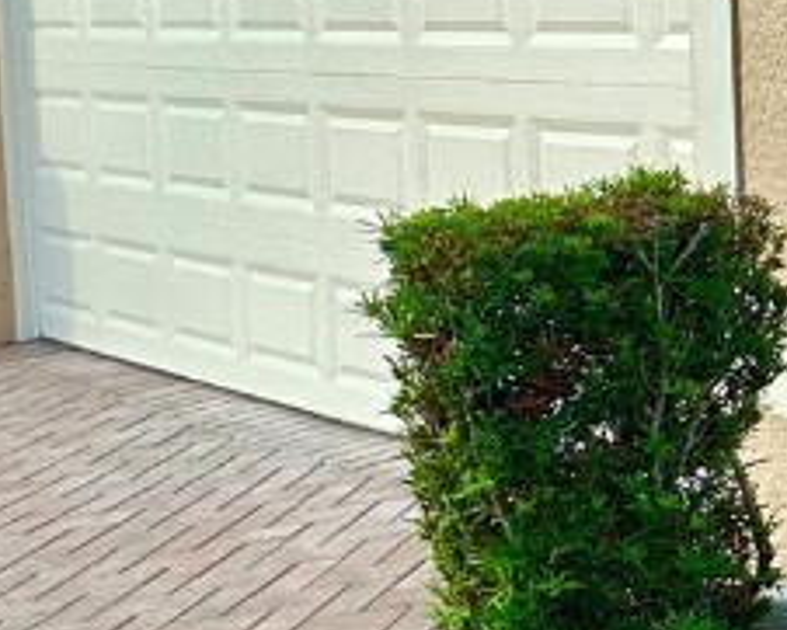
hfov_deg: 18.6
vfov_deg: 24.1
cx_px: 1595
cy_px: 87
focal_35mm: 62
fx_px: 1445
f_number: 2.2
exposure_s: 1/268
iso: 40
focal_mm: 2.22
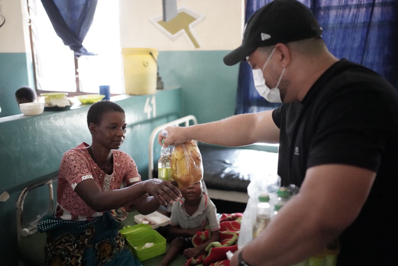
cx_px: 199
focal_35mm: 35
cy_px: 133
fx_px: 387
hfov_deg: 54.4
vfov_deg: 37.9
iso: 16000
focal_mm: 35
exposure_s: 1/1250
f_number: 1.8
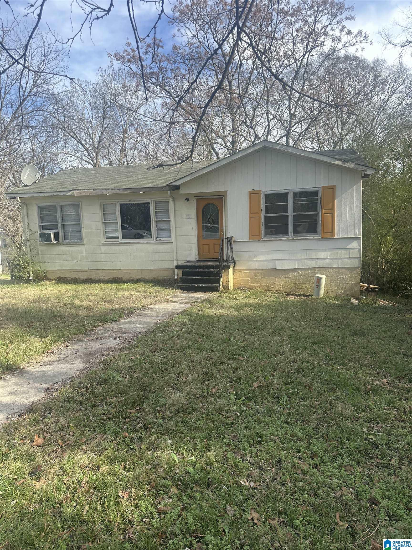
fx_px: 381
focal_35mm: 24
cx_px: 206
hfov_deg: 56.8
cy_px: 275
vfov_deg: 71.6
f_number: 1.78
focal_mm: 6.86
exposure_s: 1/1227
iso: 80
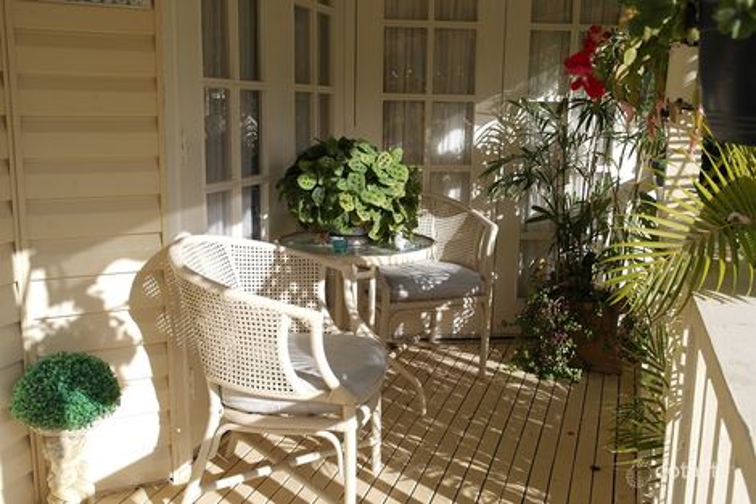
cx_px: 378
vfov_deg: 36.8
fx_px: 756
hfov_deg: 53.1
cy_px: 252
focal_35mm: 36
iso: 100
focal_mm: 24
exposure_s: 1/320
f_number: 6.3
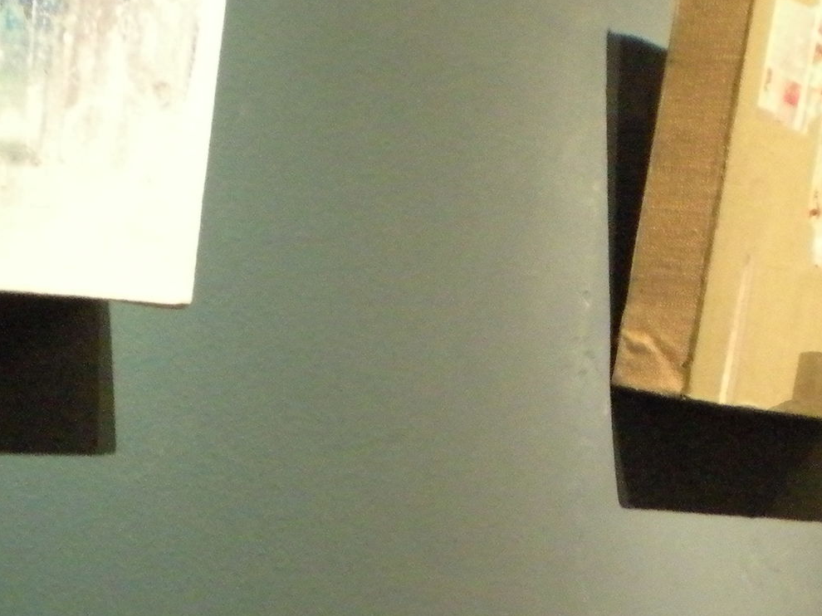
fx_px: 2279
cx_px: 570
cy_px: 576
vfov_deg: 15.2
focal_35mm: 96
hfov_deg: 20.4
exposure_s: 1/44.7
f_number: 3.1
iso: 800
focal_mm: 6.3
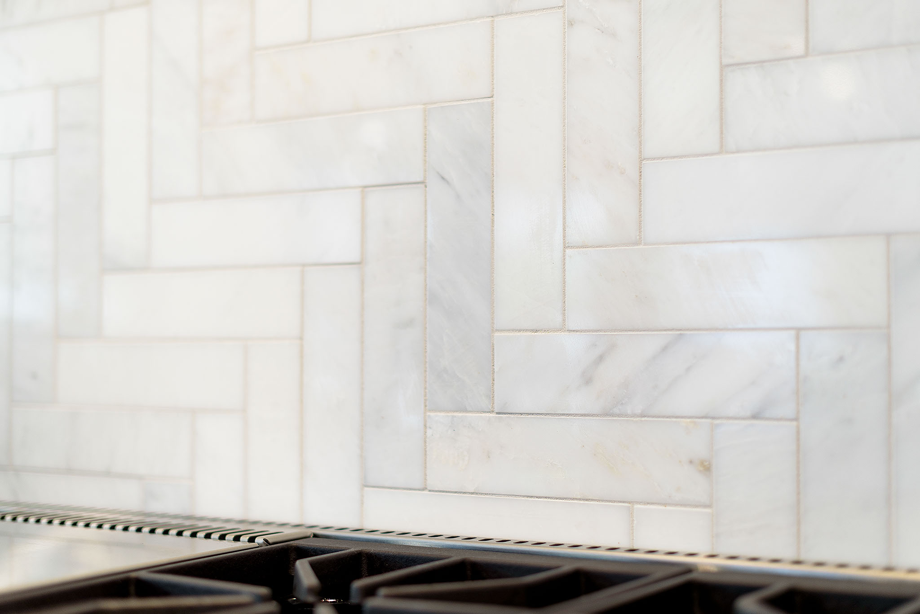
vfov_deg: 27.0
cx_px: 460
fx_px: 1278
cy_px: 307
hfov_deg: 39.6
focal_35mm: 50
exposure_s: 1/80
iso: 100
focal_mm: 50
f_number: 1.8
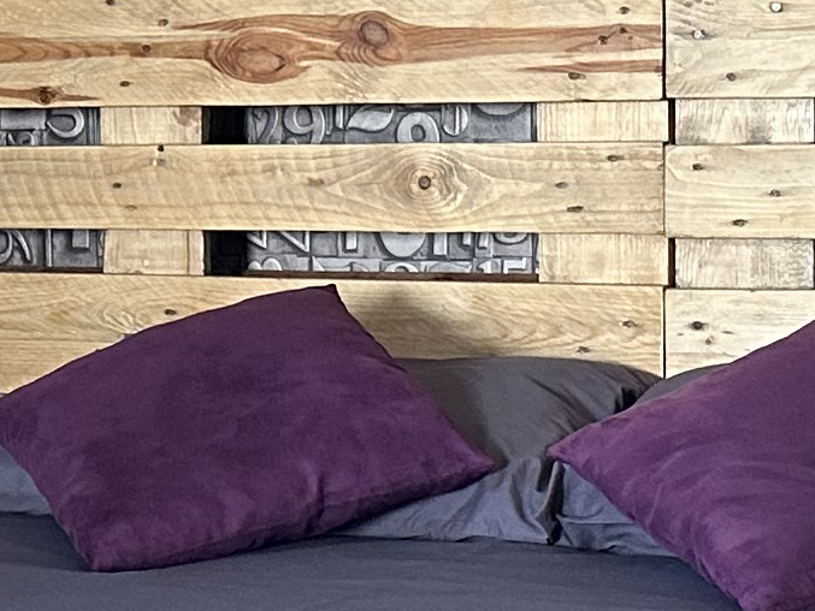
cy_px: 256
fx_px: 3367
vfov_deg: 10.4
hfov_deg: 13.5
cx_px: -57
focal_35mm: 143
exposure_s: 1/60
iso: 250
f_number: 1.78
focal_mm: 6.86
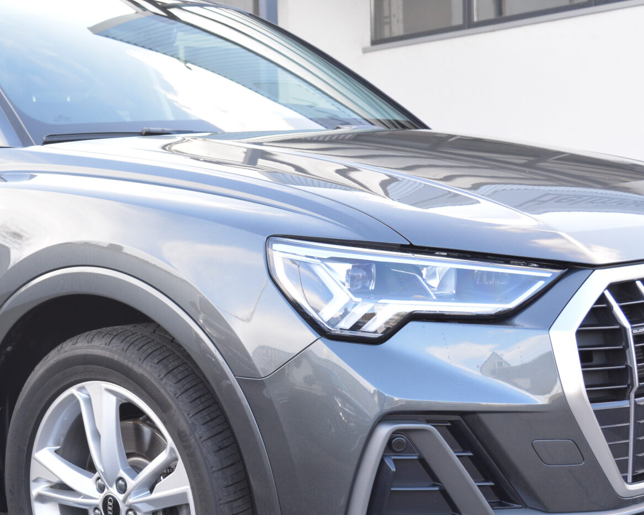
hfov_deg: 25.5
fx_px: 1410
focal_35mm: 74
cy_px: 399
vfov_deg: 20.5
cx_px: 181
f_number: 5.6
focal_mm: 24
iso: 320
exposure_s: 1/125
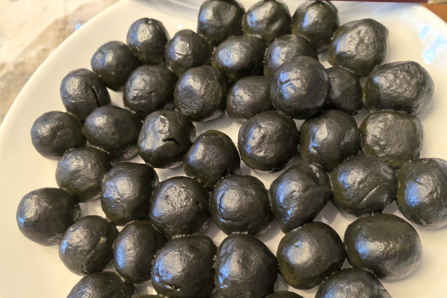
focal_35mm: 29
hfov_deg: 63.7
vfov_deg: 44.9
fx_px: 360
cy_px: 161
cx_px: 228
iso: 125
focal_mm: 5.75
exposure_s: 1/100
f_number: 2
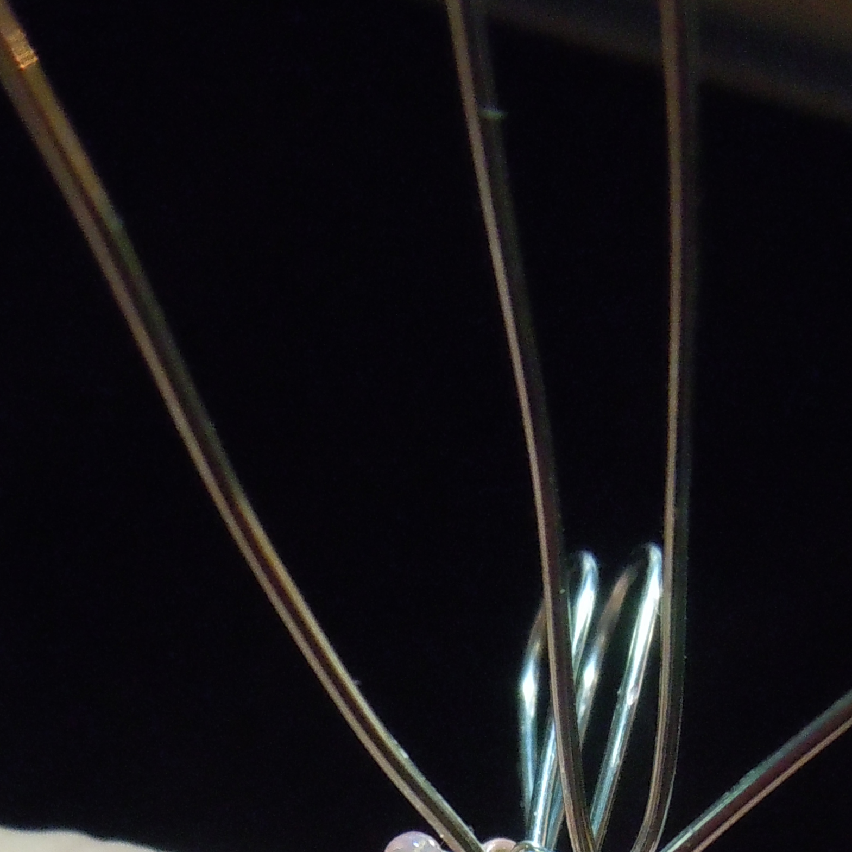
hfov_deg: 23.7
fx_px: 2033
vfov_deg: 21.1
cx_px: 477
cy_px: 1154
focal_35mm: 73
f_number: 3.5
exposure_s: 1/60
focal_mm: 5.4
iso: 800
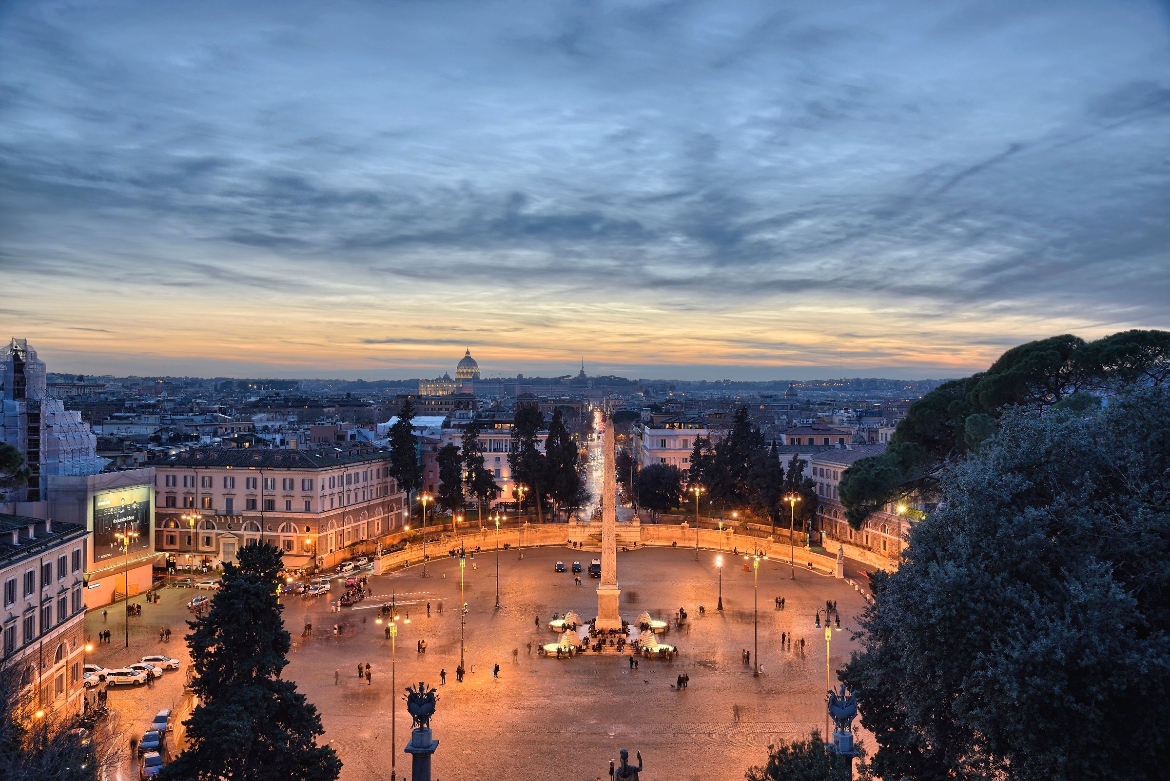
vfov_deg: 43.6
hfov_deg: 61.9
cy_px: 390
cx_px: 585
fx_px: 975
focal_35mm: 30
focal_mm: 30
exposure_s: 4
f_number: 8
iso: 100
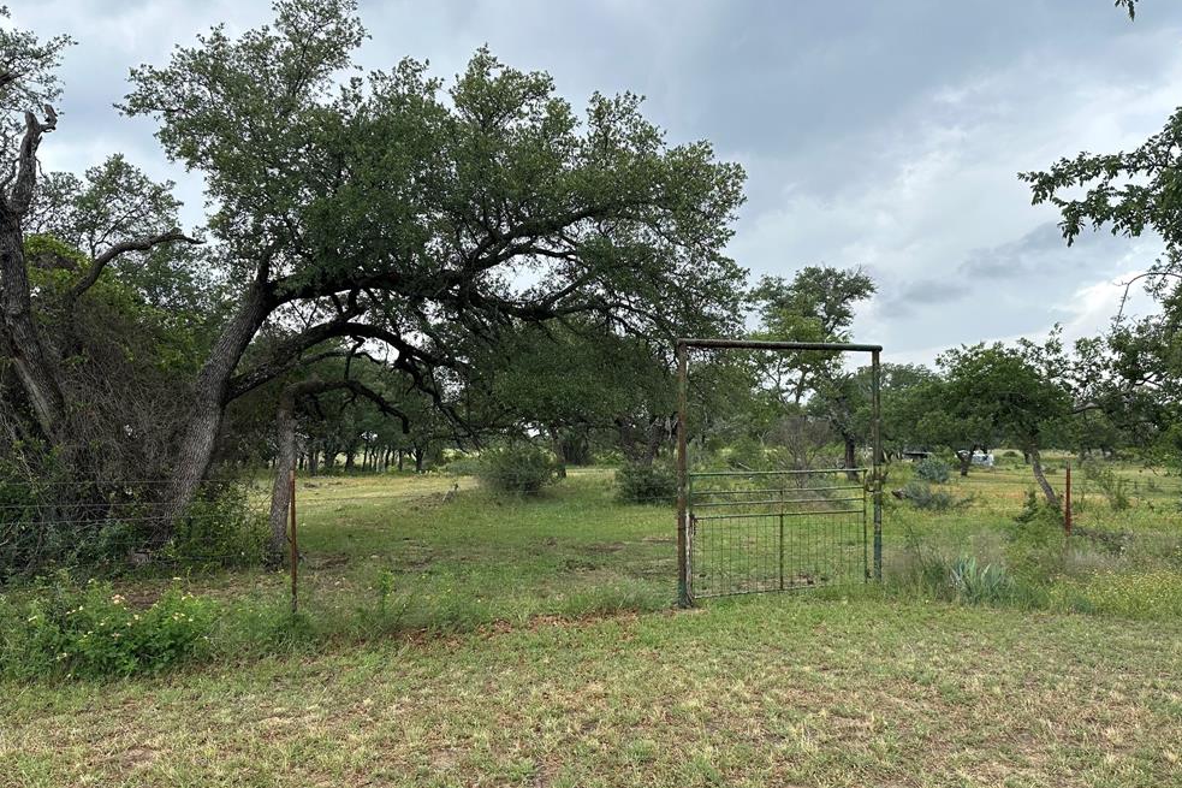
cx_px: 595
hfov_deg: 69.4
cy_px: 421
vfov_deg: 49.5
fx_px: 853
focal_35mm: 26
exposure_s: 1/1241
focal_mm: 6.86
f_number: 1.78
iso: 80
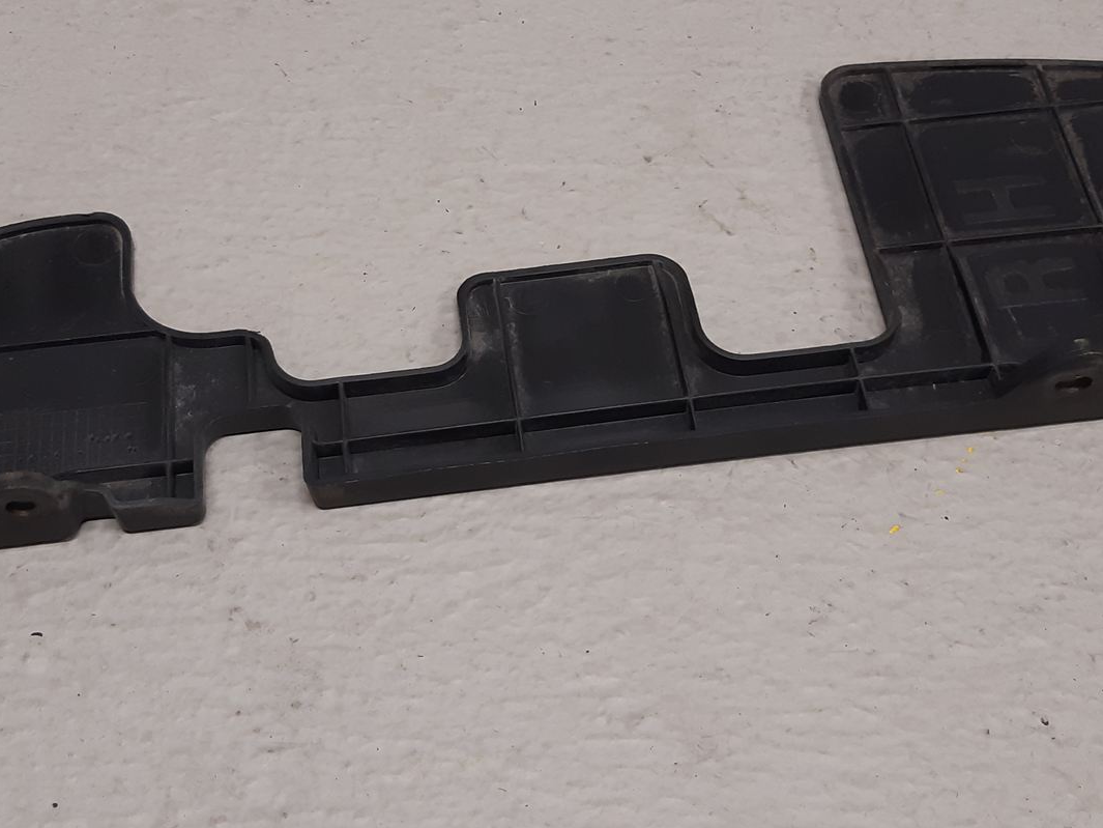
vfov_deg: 28.9
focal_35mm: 50
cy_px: 282
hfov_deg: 38.2
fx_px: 1593
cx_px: 525
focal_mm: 3.93
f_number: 1.7
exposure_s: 1/50
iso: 100
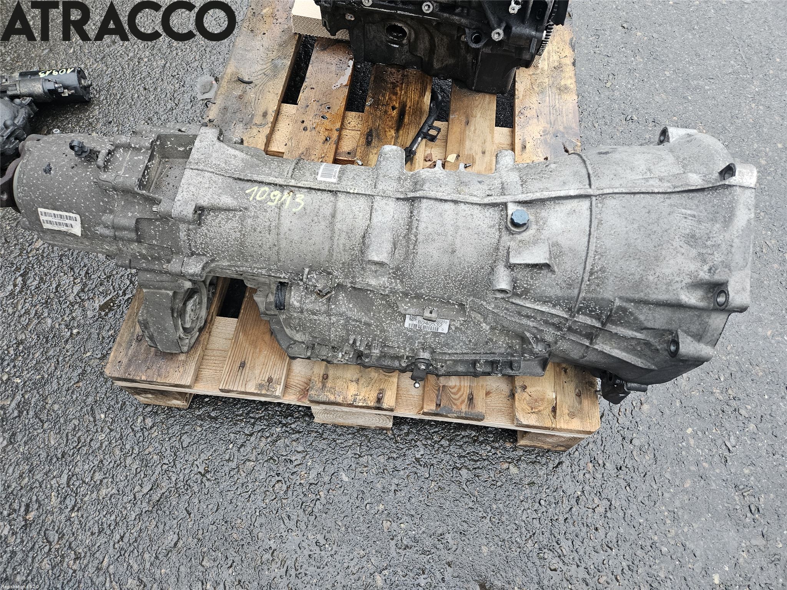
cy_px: 295
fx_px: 523
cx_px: 394
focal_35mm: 23
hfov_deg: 73.9
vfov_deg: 58.9
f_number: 1.8
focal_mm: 5.4
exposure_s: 1/180
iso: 200
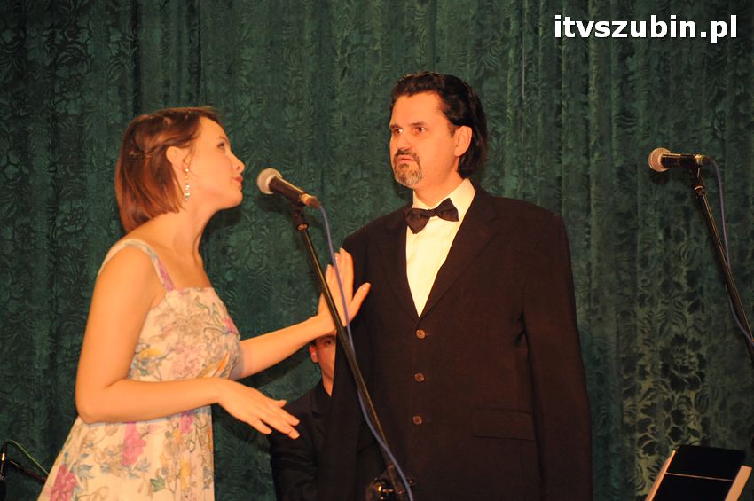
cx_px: 377
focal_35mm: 158
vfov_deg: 8.7
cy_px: 250
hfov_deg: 13.1
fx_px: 3296
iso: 2000
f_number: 5.6
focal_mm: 105
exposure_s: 1/60
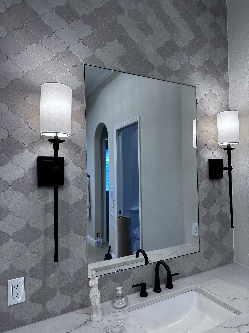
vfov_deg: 71.6
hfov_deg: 56.8
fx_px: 230
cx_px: 124
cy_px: 166
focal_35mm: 24
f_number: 1.78
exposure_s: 1/120
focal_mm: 6.86
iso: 125
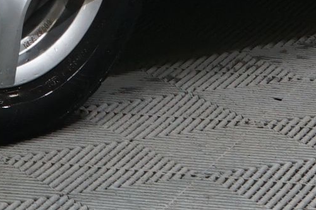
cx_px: 125
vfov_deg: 4.2
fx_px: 2694
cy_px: -516
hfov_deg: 6.7
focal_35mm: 307
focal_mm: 39
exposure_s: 1/20
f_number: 5.6
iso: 800
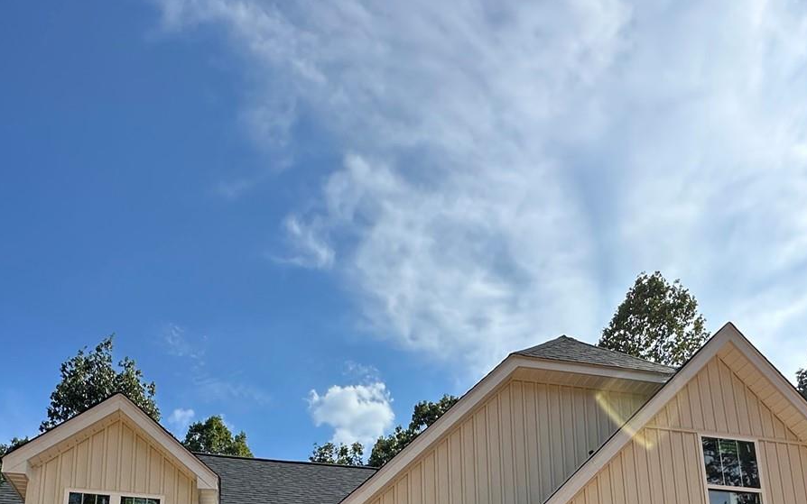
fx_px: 748
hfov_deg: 56.7
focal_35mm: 34
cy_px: 645
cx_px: 401
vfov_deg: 30.1
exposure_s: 1/1033
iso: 50
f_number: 2.2
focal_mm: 2.22
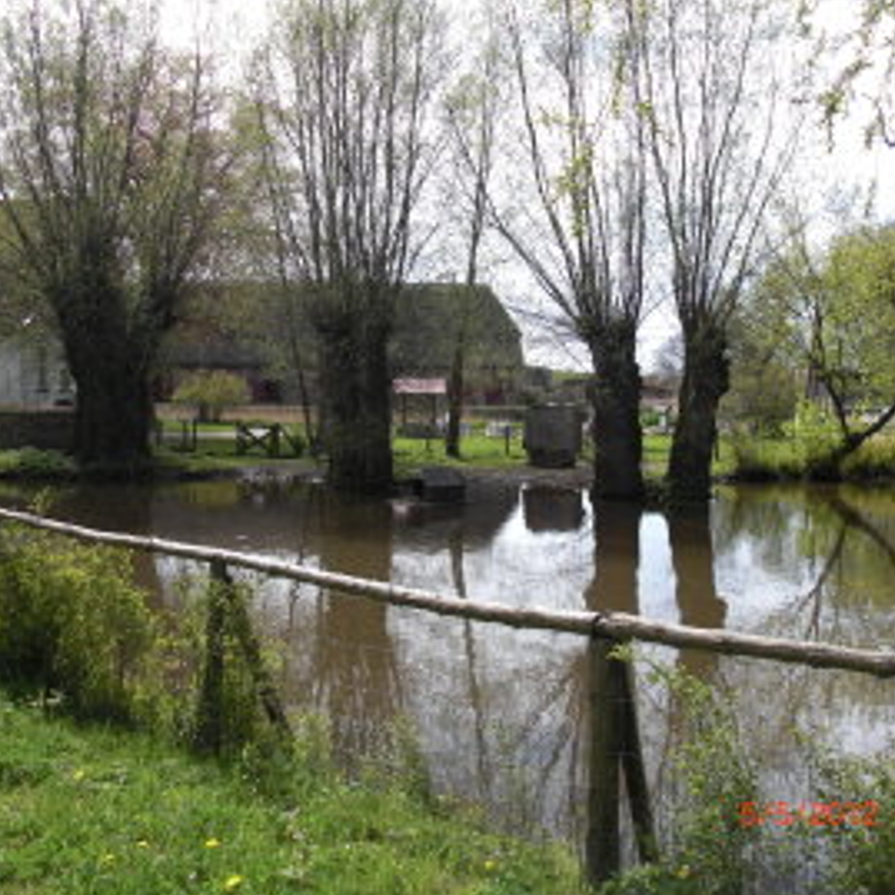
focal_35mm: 43
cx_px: 466
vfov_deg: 39.2
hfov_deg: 39.2
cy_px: 451
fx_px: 1258
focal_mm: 6.3
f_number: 2.8
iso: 50
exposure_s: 1/640
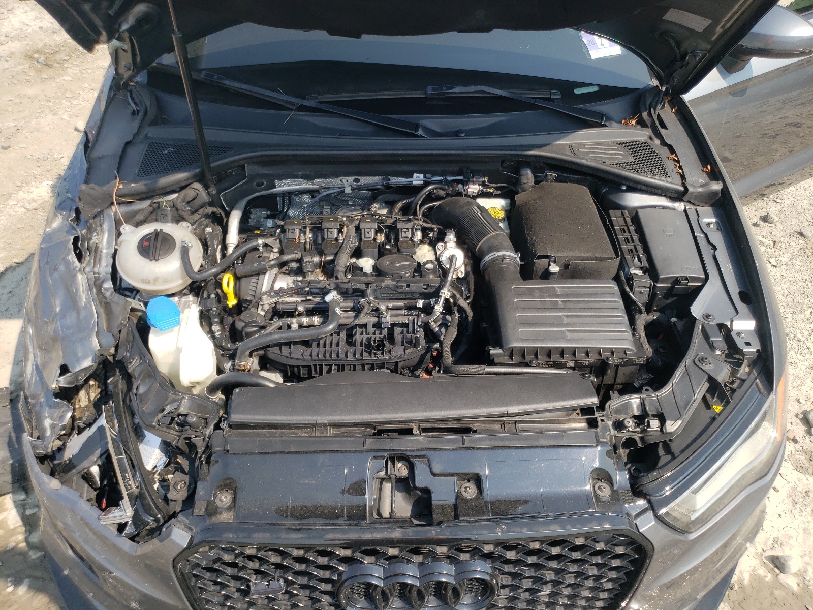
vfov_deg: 53.1
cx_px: 406
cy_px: 305
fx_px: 611
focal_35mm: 26
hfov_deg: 67.3
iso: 50
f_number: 1.5
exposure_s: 1/1429
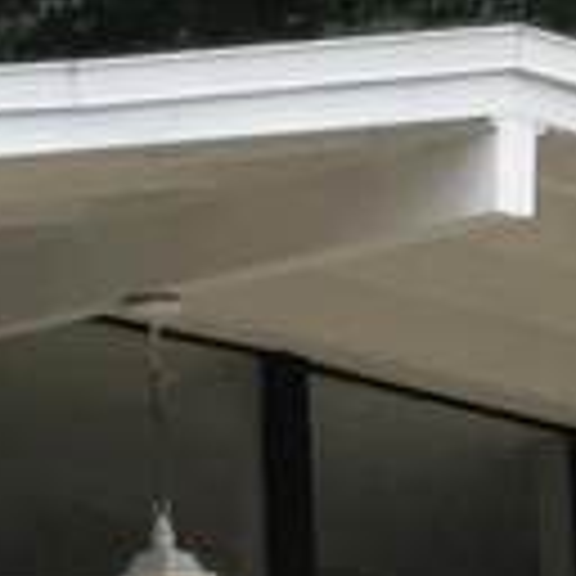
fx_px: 4650
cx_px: -1332
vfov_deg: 6.9
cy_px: 963
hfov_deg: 6.3
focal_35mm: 247
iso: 20
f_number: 1.8
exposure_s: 1/987
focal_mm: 3.99
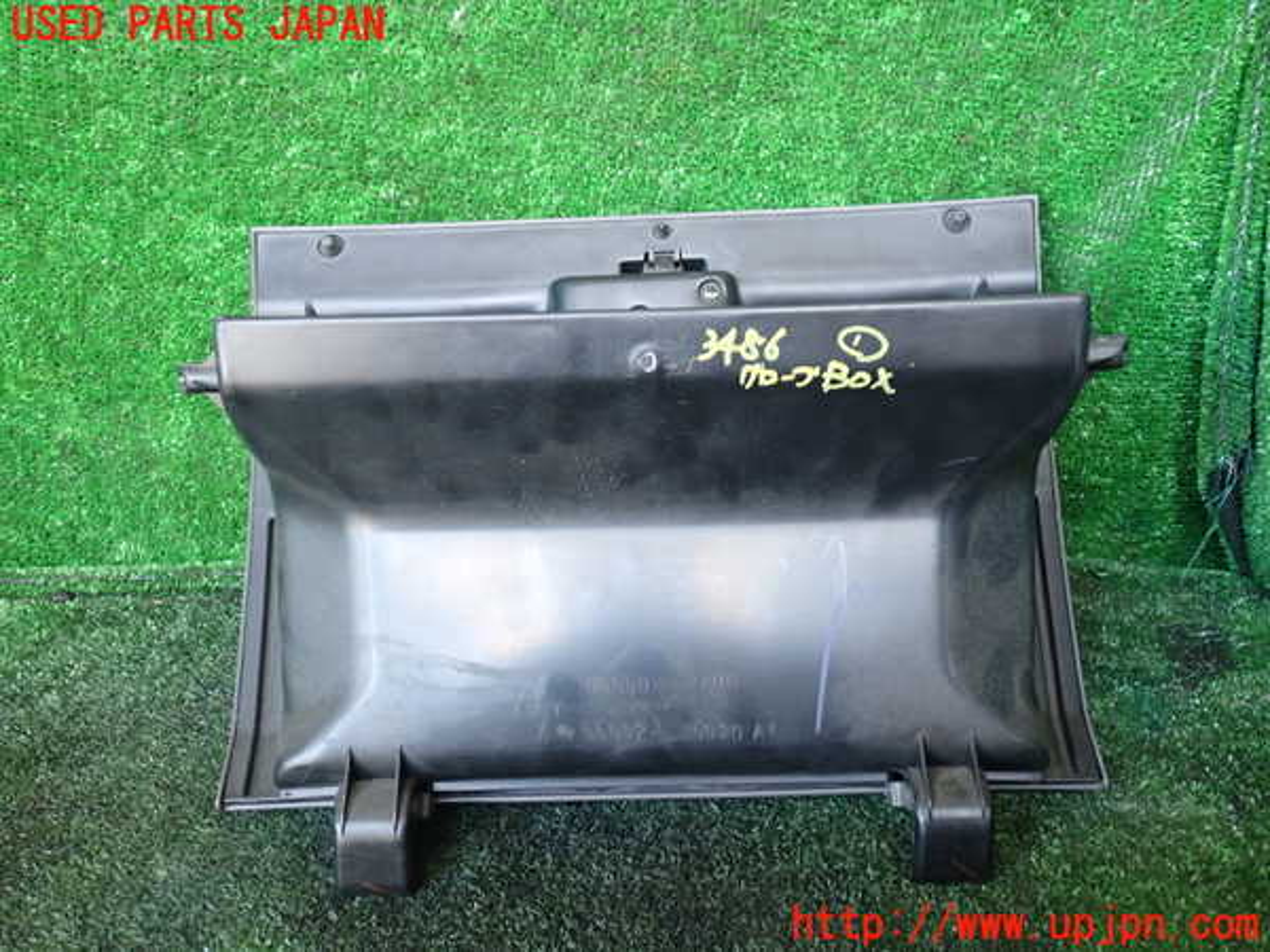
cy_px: 476
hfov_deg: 60.0
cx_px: 635
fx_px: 1101
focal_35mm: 30
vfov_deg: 46.8
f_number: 2.3
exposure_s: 1/30
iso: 320
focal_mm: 5.4
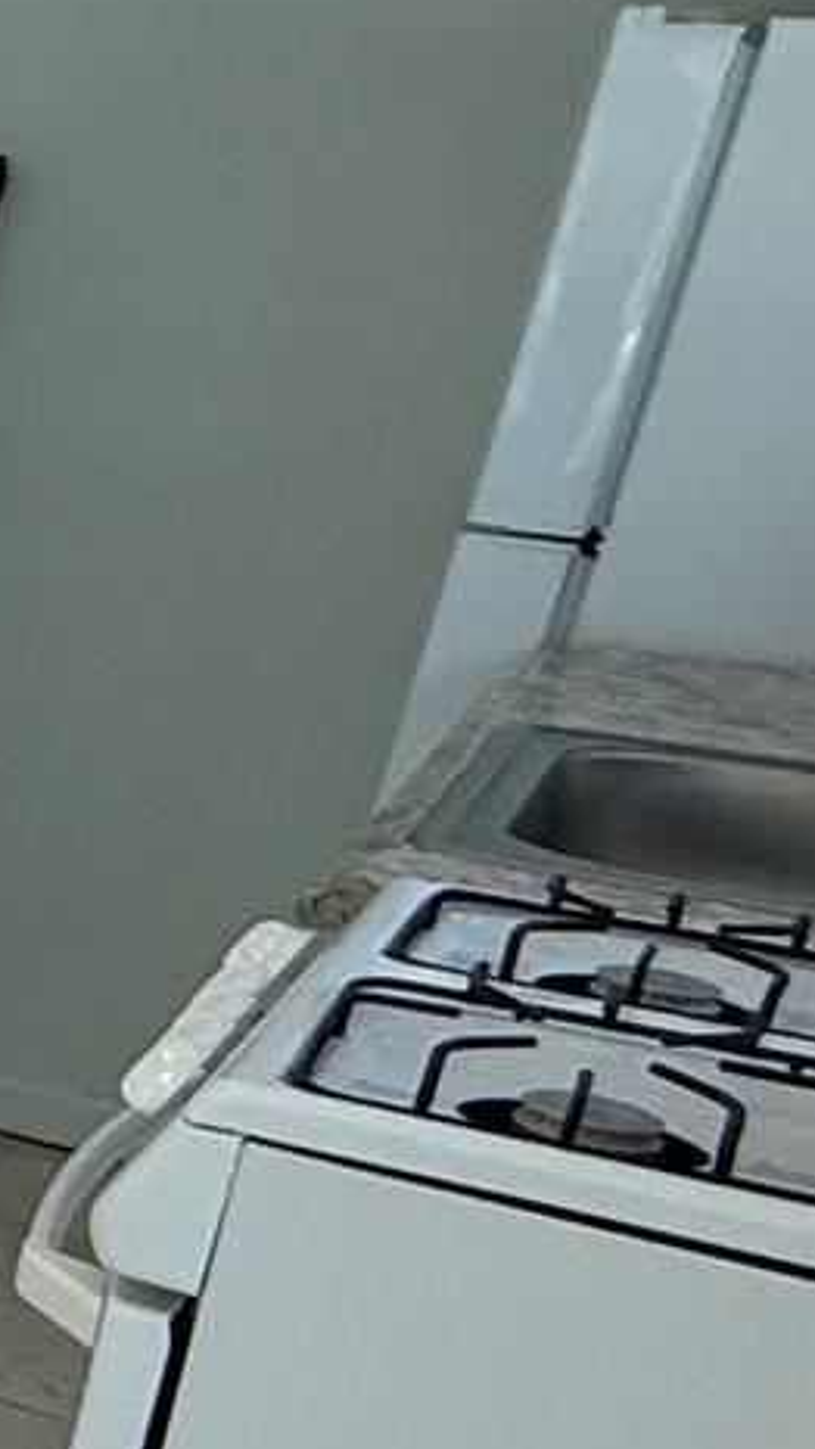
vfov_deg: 31.4
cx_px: -1922
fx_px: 2575
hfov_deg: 10.0
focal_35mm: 67
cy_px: 774
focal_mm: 2.22
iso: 250
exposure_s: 1/120
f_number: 2.2
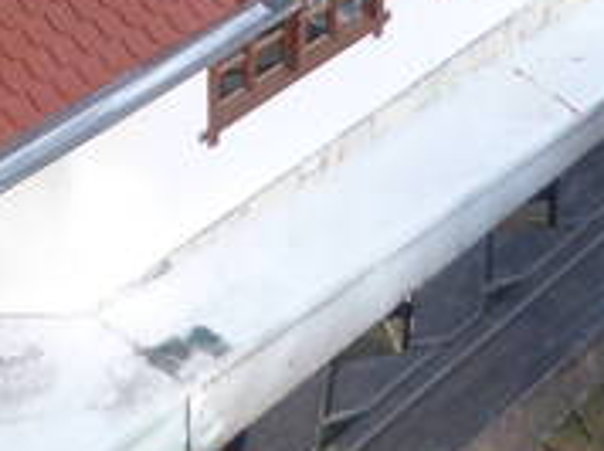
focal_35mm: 108
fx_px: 1882
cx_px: 44
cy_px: -227
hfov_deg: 17.9
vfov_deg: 12.9
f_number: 3.3
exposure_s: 1/125
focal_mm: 4.3
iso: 100
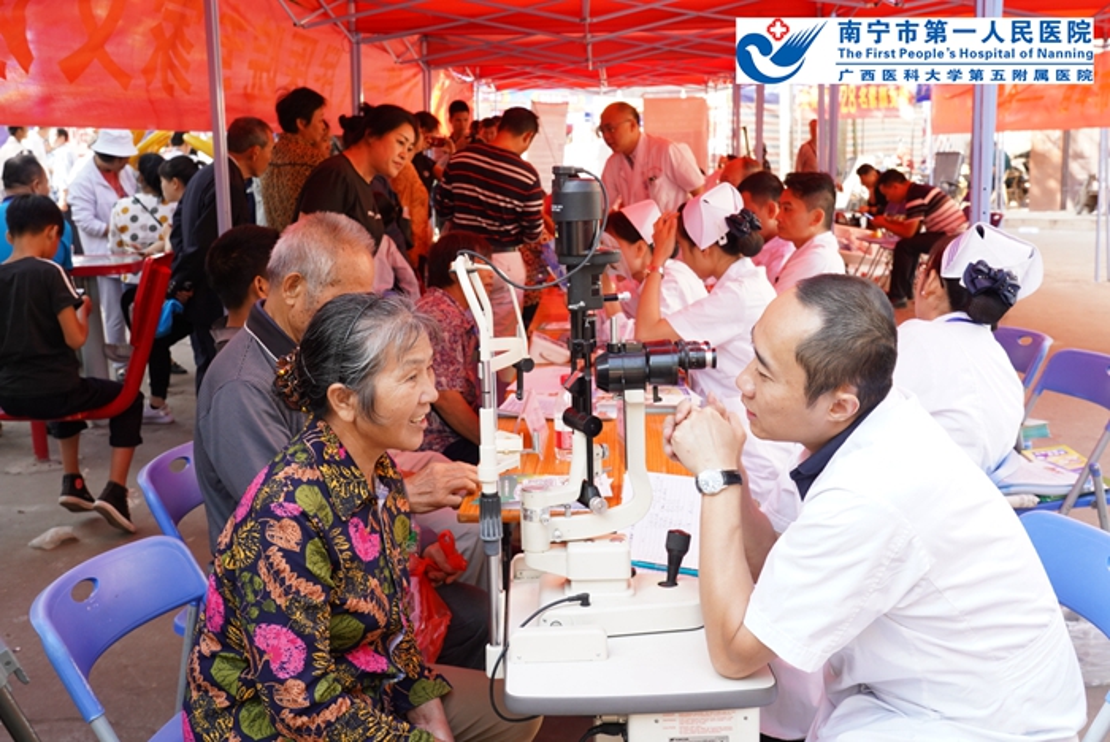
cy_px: 371
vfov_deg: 36.9
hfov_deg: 53.1
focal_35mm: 36
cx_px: 555
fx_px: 1111
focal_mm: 36
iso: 1250
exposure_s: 1/125
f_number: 8
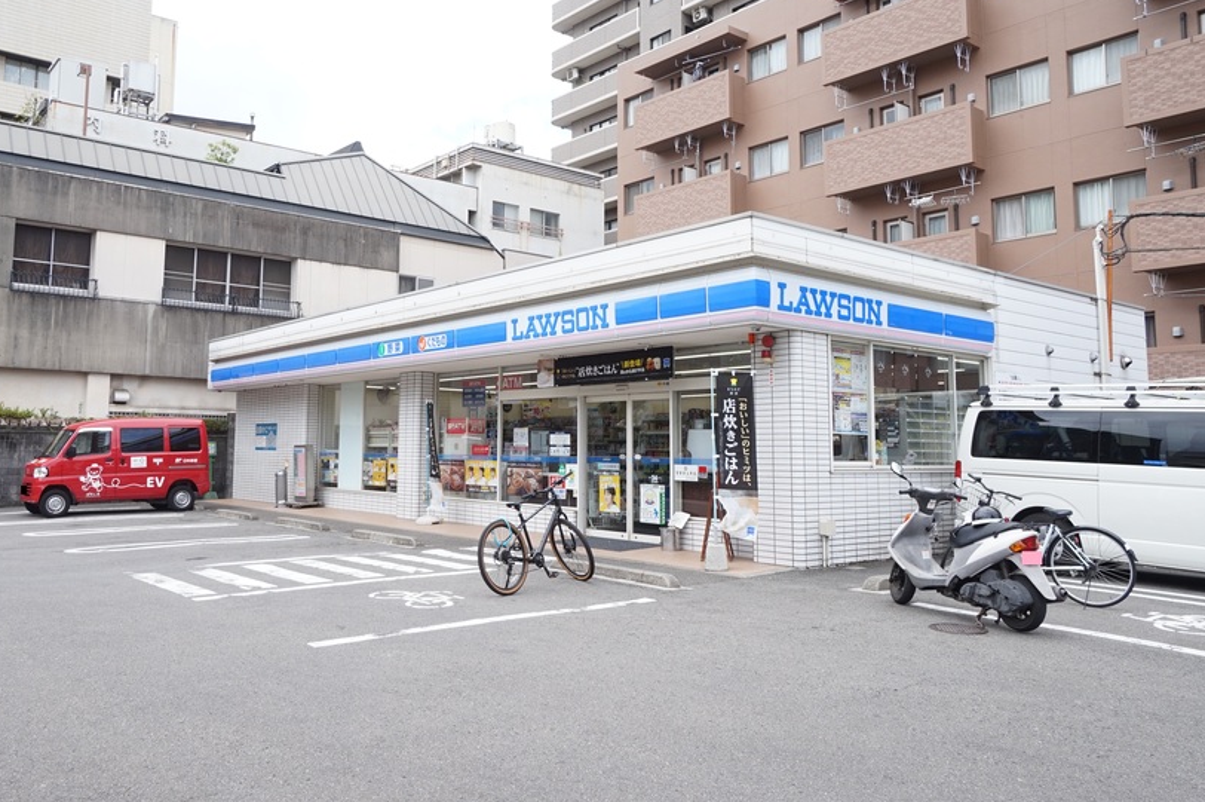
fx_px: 936
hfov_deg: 65.1
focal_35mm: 28
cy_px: 348
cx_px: 499
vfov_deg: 46.2
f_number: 9
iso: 200
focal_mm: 14
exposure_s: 1/100
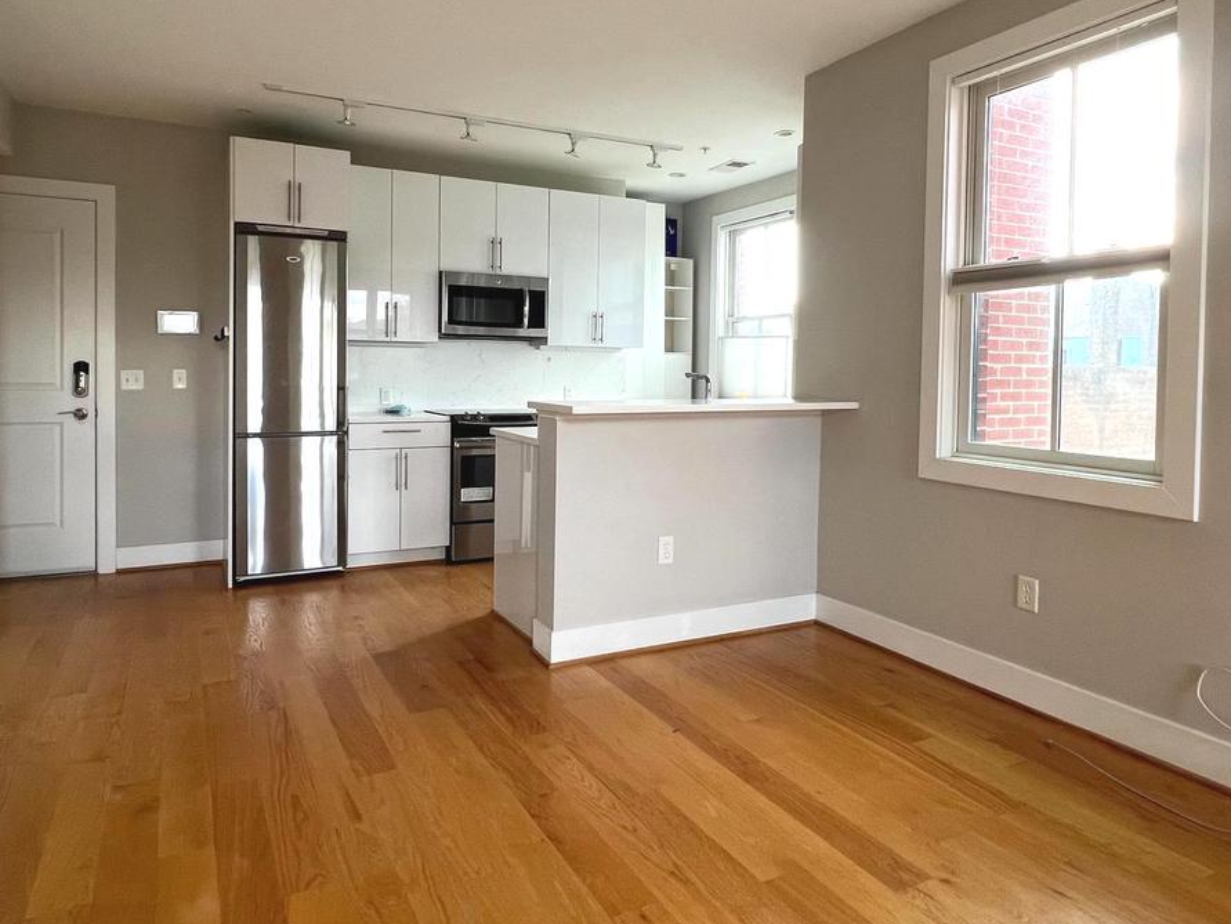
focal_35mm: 21
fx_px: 747
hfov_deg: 78.9
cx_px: 586
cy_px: 387
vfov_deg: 63.1
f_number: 1.8
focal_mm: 1.57
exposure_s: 1/60
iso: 125
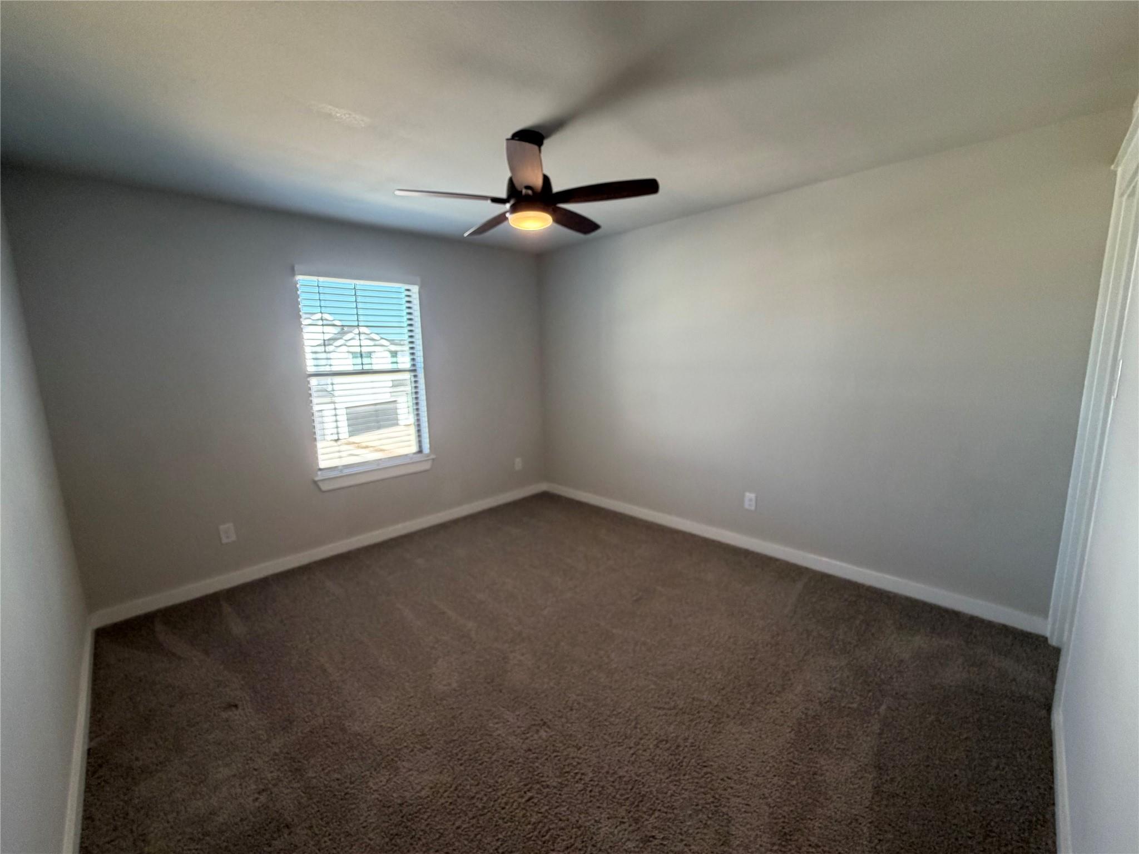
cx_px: 570
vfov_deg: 85.7
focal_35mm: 14
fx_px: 461
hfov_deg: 102.1
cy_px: 427
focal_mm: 2.22
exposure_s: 1/60
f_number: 2.2
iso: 200
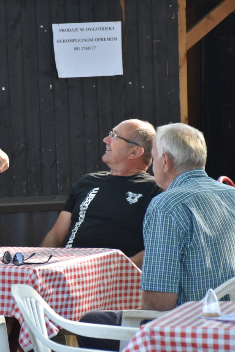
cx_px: -8
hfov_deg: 7.6
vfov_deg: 11.4
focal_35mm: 181
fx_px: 1771
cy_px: 176
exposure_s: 1/160
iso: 800
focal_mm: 80
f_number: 5.3
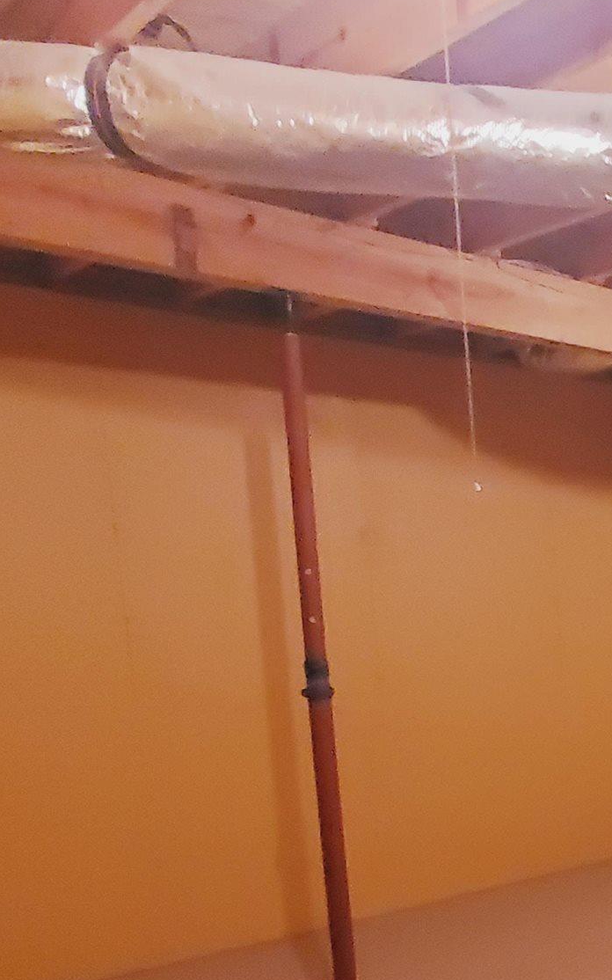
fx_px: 1014
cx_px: 1012
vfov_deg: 49.4
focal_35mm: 38
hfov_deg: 23.4
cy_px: 738
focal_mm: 1.8
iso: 800
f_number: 2.2
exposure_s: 1/24
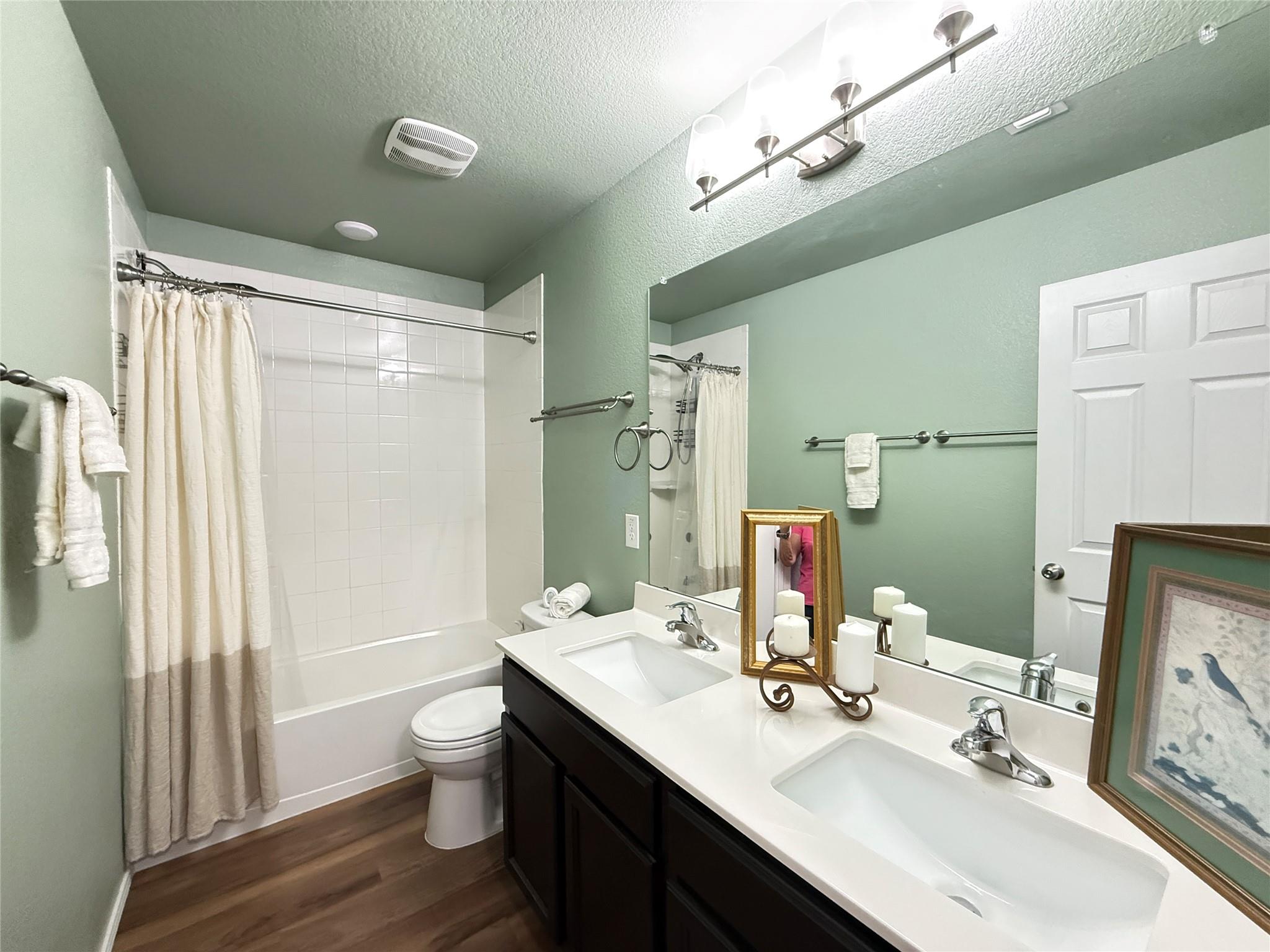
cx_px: 635
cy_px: 476
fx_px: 514
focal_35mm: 14
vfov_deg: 85.7
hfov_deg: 102.1
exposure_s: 1/60
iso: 640
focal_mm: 2.22
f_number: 2.2
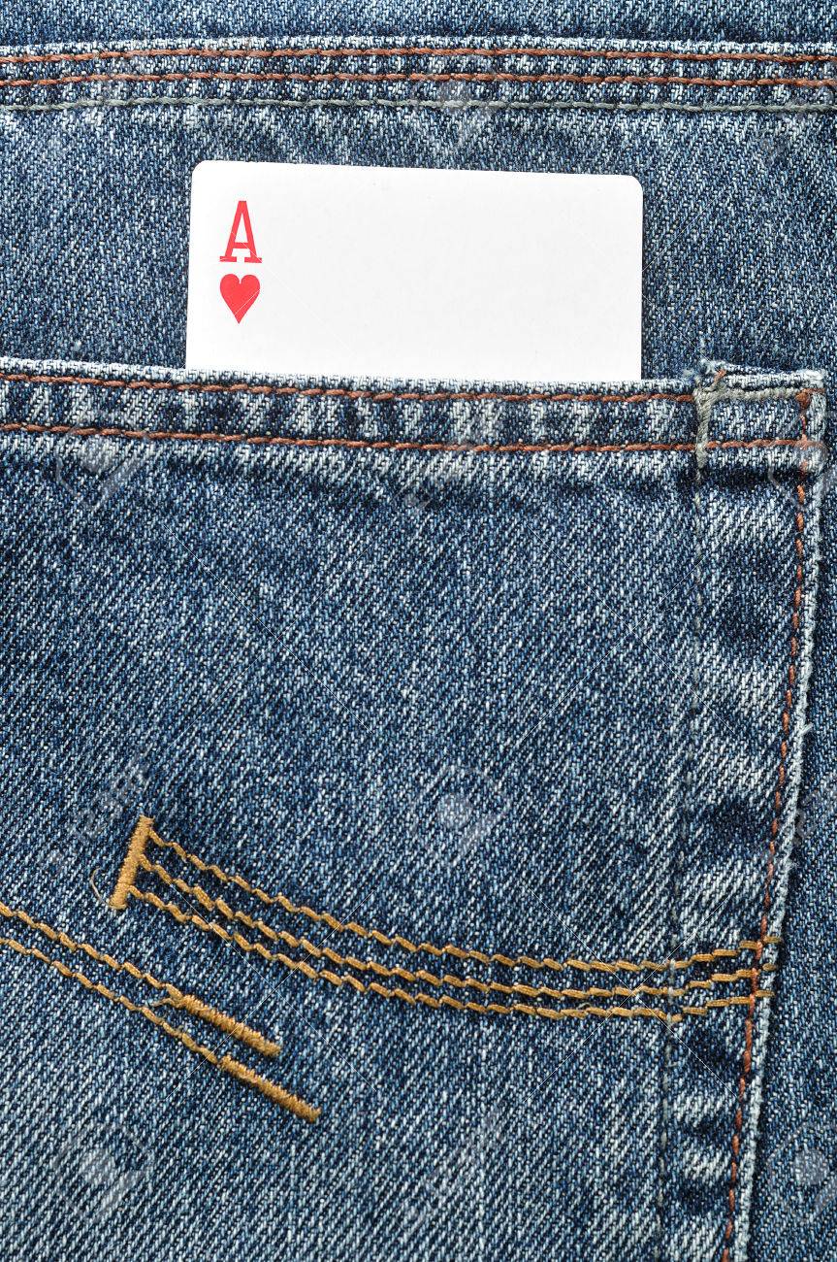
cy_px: 631
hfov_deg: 18.1
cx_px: 418
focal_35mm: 75
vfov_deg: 27.0
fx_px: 2623
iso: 200
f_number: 8
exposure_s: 1/160
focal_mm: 50
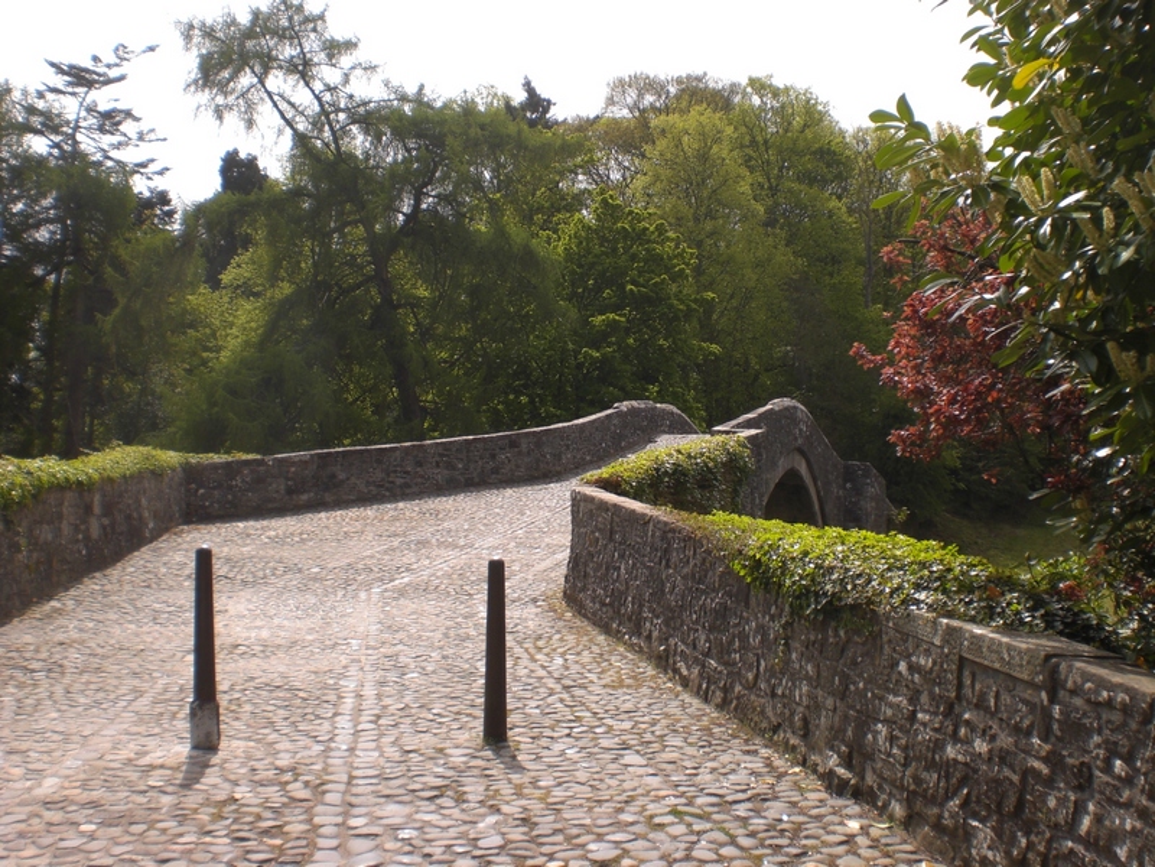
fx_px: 1268
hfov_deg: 49.0
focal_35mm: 38
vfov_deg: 37.7
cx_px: 578
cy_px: 434
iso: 50
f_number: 4.4
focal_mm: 6.3
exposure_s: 1/320
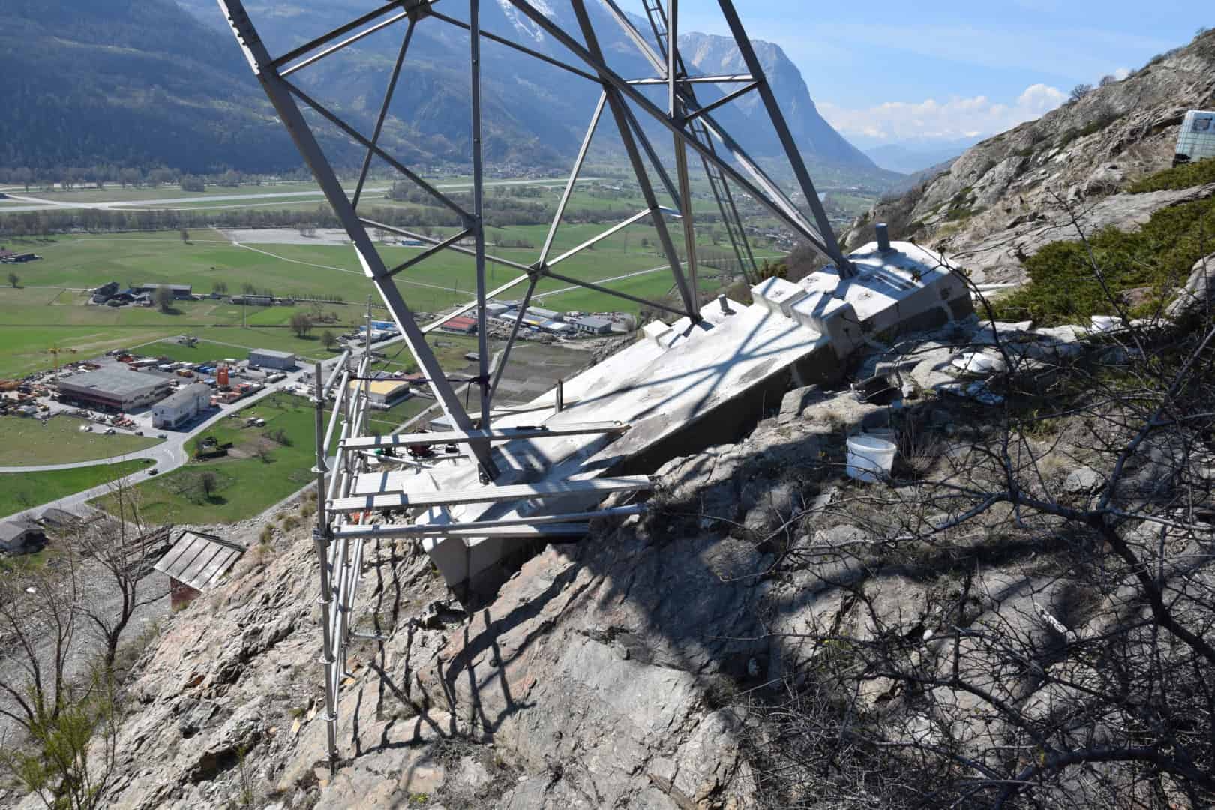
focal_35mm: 27
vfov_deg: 47.9
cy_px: 405
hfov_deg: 67.4
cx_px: 608
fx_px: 911
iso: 200
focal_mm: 18
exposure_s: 1/400
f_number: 10
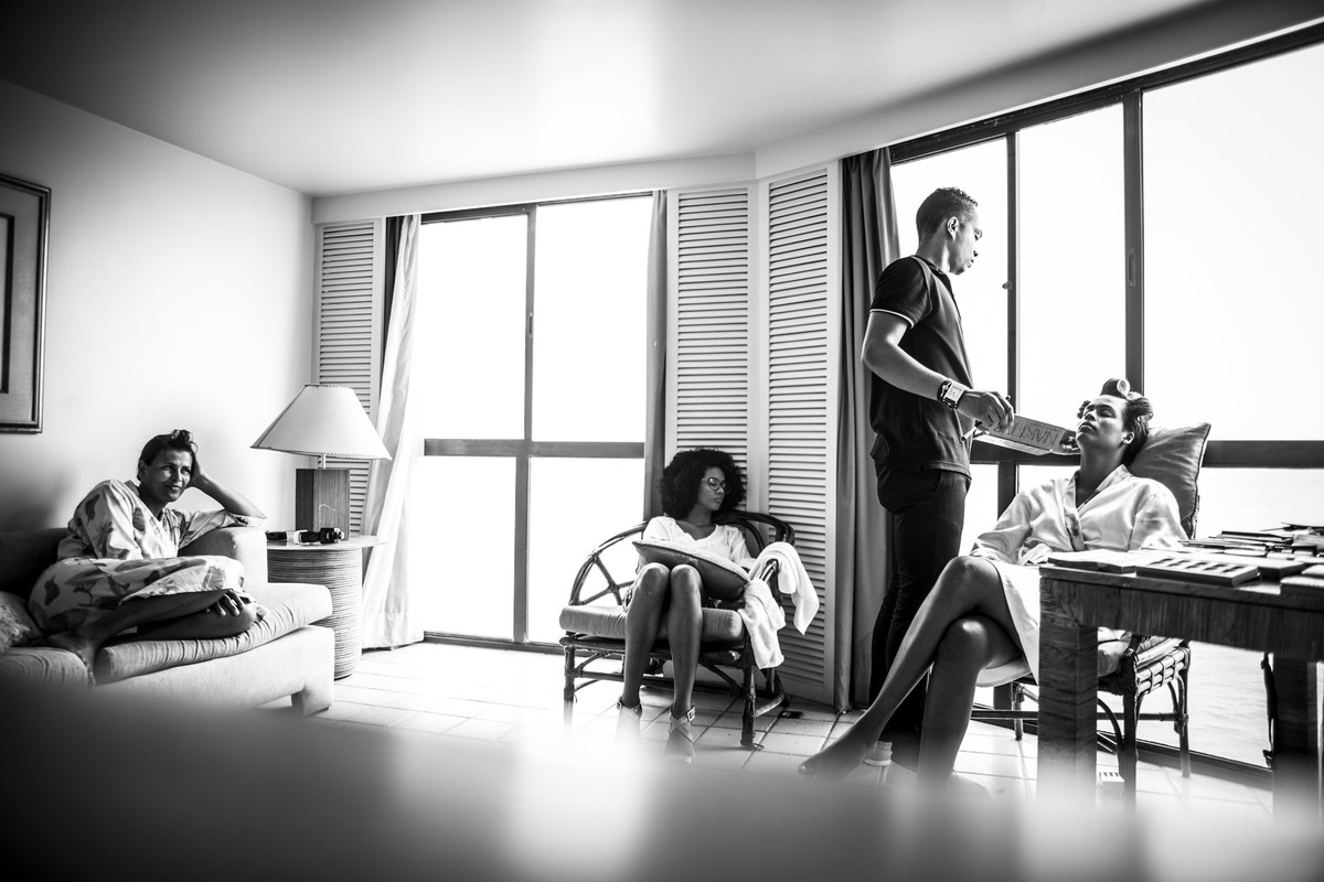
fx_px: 883
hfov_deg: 73.7
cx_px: 662
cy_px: 441
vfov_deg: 53.1
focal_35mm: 24
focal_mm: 24
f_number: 2.8
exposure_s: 1/100
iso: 200
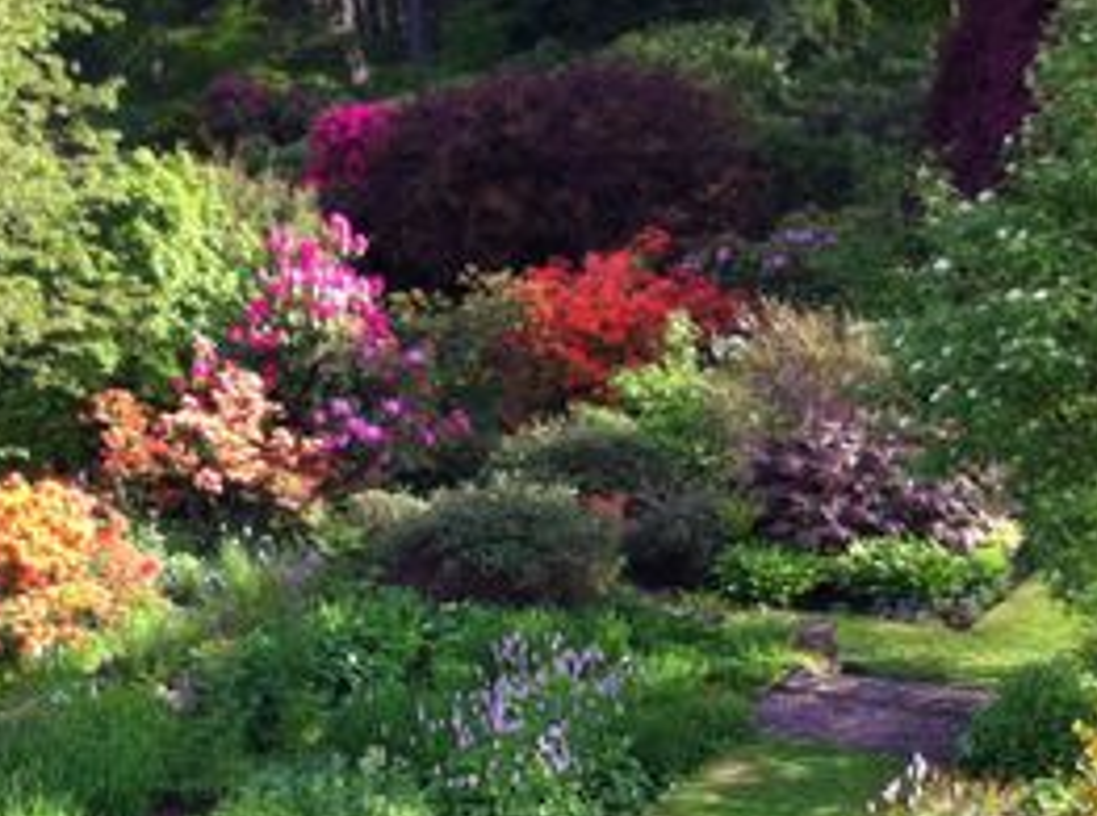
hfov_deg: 22.0
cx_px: 354
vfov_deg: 16.5
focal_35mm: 89
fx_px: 2813
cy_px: 421
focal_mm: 3.85
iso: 80
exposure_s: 1/230
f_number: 2.8
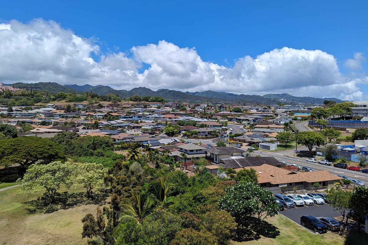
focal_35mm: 26
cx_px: 179
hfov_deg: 69.4
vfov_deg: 49.5
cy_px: 111
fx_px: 266
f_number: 1.85
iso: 44
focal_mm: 6.81
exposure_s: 1/3236
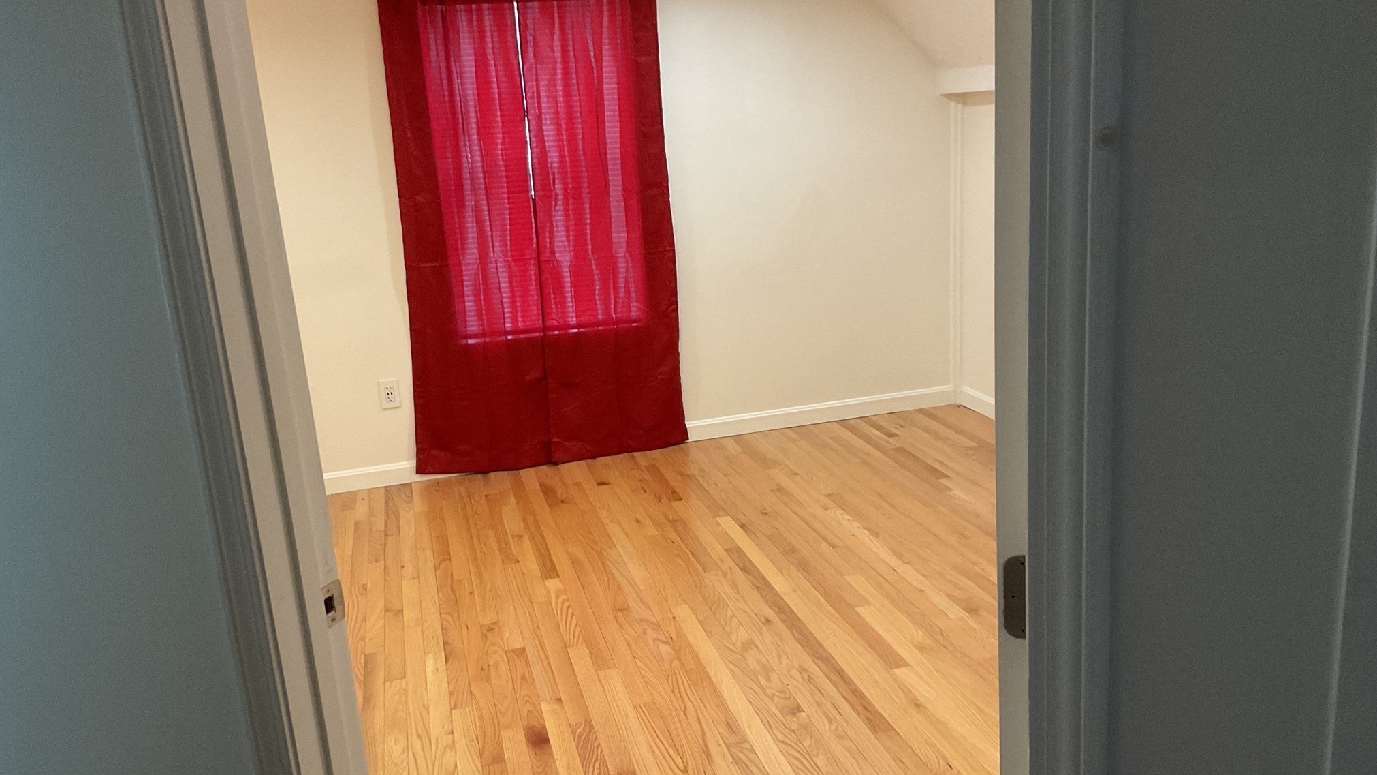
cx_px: 686
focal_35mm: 32
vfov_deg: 36.7
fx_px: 1168
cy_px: 408
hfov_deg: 61.0
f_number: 1.8
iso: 125
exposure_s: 1/60
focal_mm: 3
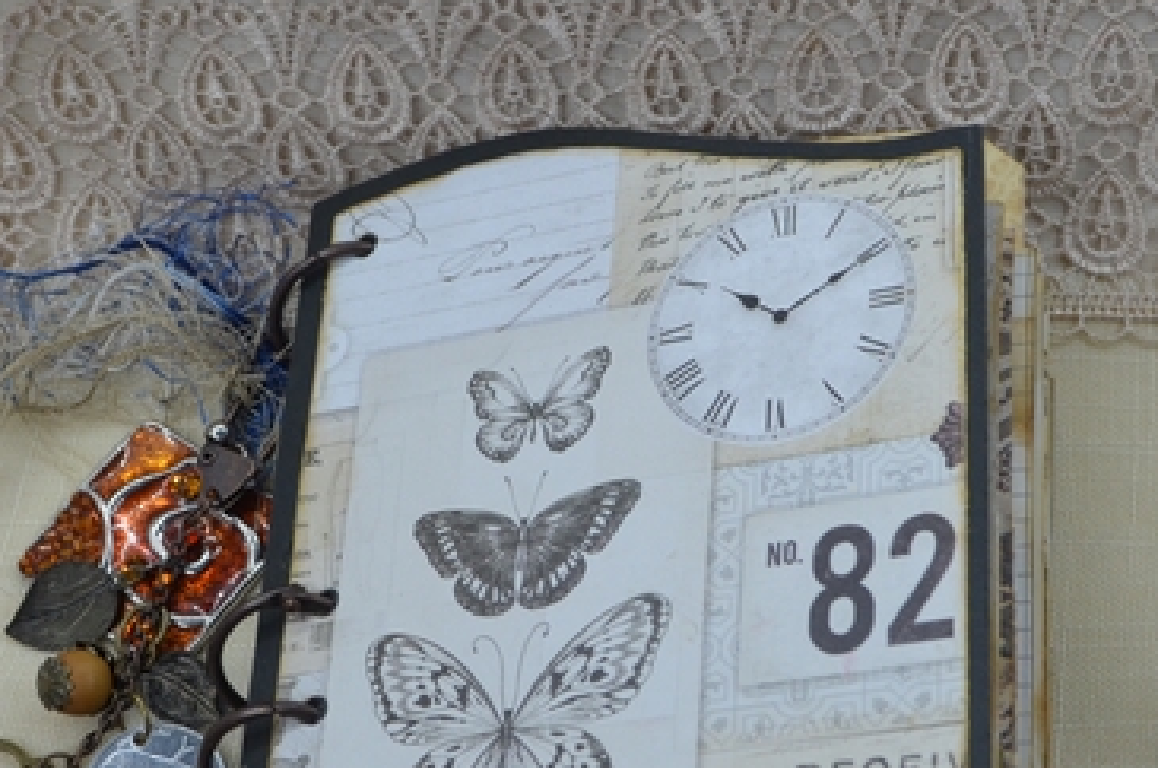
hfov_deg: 25.5
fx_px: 2537
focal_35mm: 79
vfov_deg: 17.2
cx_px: 793
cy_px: 444
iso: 400
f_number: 5.6
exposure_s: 1/60
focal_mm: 24
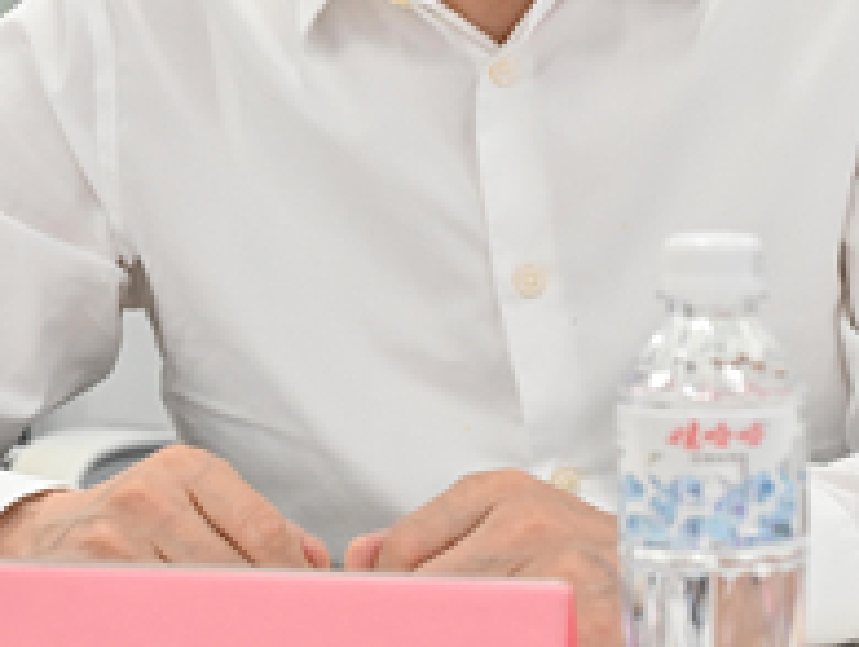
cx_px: 335
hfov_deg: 10.8
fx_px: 4550
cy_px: -40
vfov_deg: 8.1
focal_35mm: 183
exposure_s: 1/100
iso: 1600
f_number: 6.3
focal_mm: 62
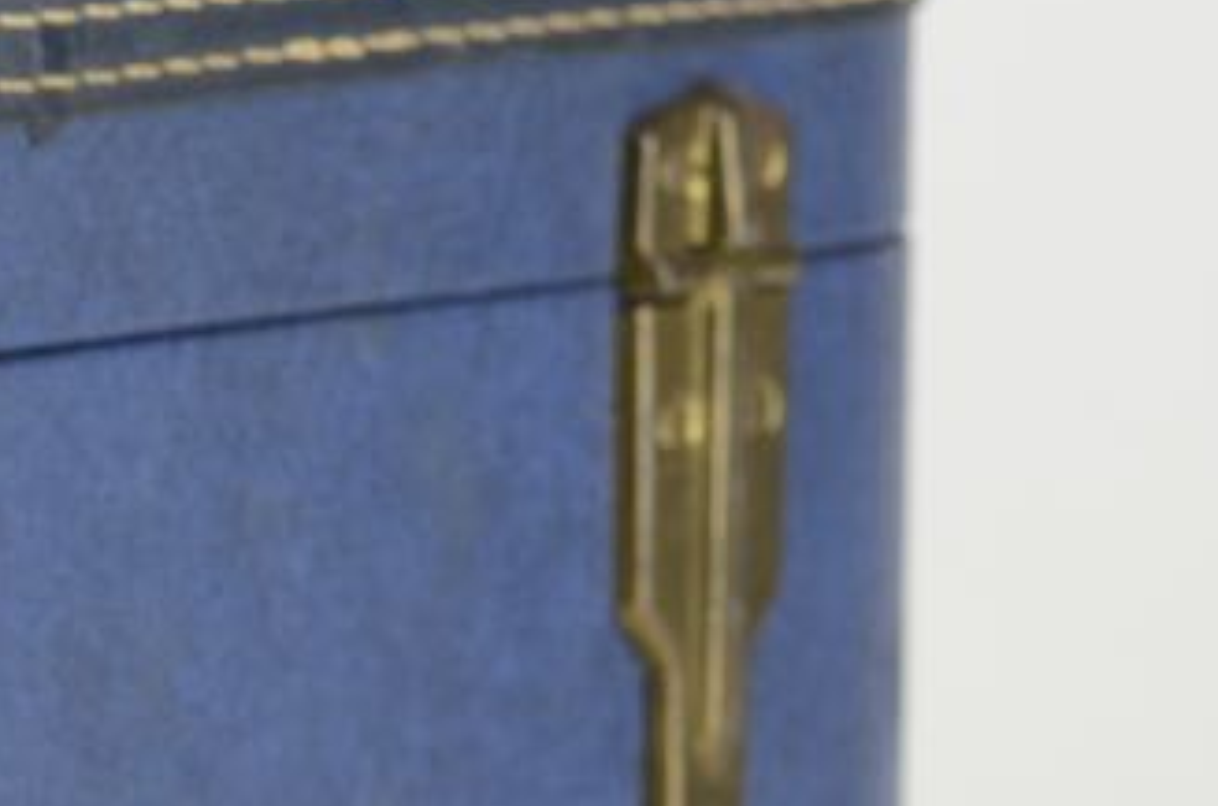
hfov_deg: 5.8
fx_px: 11847
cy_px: 628
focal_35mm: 351
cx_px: -758
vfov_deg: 3.9
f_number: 5.6
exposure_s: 1/125
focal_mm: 60
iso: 500
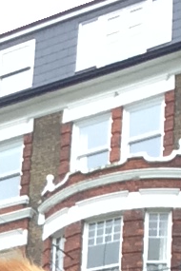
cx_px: -118
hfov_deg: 9.1
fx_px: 1093
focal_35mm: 145
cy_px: 440
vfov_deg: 13.2
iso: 50
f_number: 2.4
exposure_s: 1/100
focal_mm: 2.15
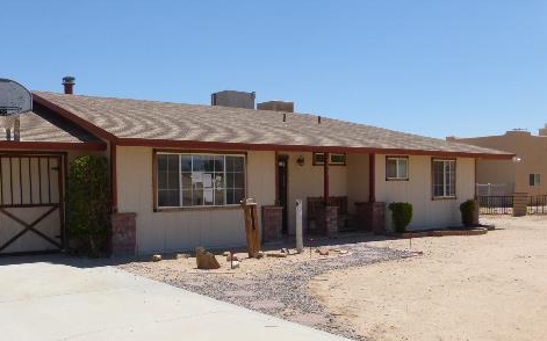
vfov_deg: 35.2
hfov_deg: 53.0
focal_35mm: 36
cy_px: 202
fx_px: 536
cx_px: 181
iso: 100
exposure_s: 1/1600
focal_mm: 4.3
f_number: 4
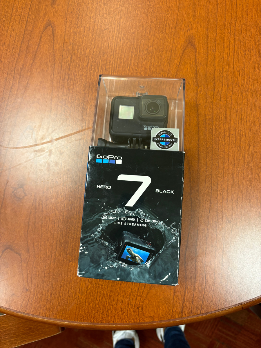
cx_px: 130
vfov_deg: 67.3
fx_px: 261
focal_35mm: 26
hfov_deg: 53.1
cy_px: 174
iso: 160
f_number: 1.6
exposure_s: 1/60
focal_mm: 5.96
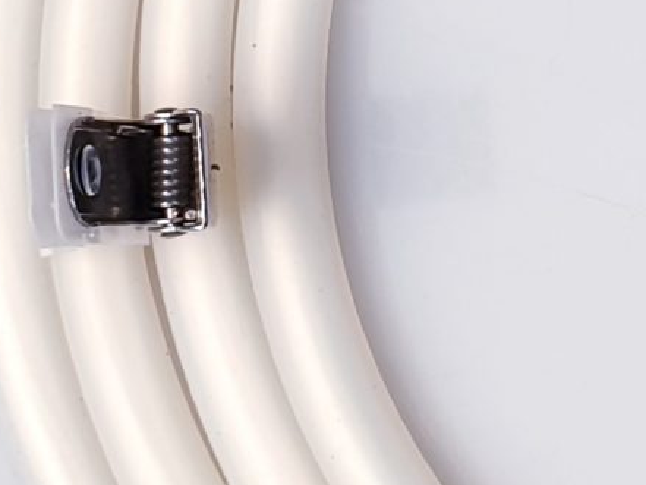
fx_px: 2819
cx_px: 634
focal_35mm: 151
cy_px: -41
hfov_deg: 12.9
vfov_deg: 9.7
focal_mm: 4.3
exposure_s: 1/50
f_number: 2.4
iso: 50
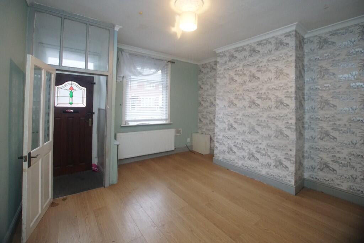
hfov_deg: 100.4
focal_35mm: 15
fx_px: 152
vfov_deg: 77.3
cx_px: 182
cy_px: 122
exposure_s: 1/160
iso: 2000
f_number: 3.5
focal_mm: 10
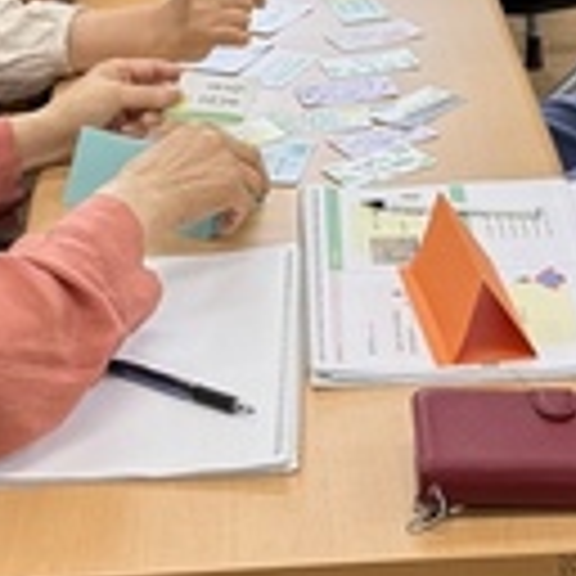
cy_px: -7
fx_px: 1563
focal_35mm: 83
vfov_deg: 20.2
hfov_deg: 20.9
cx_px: 313
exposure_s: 1/240
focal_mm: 6.76
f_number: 1.78
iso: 200
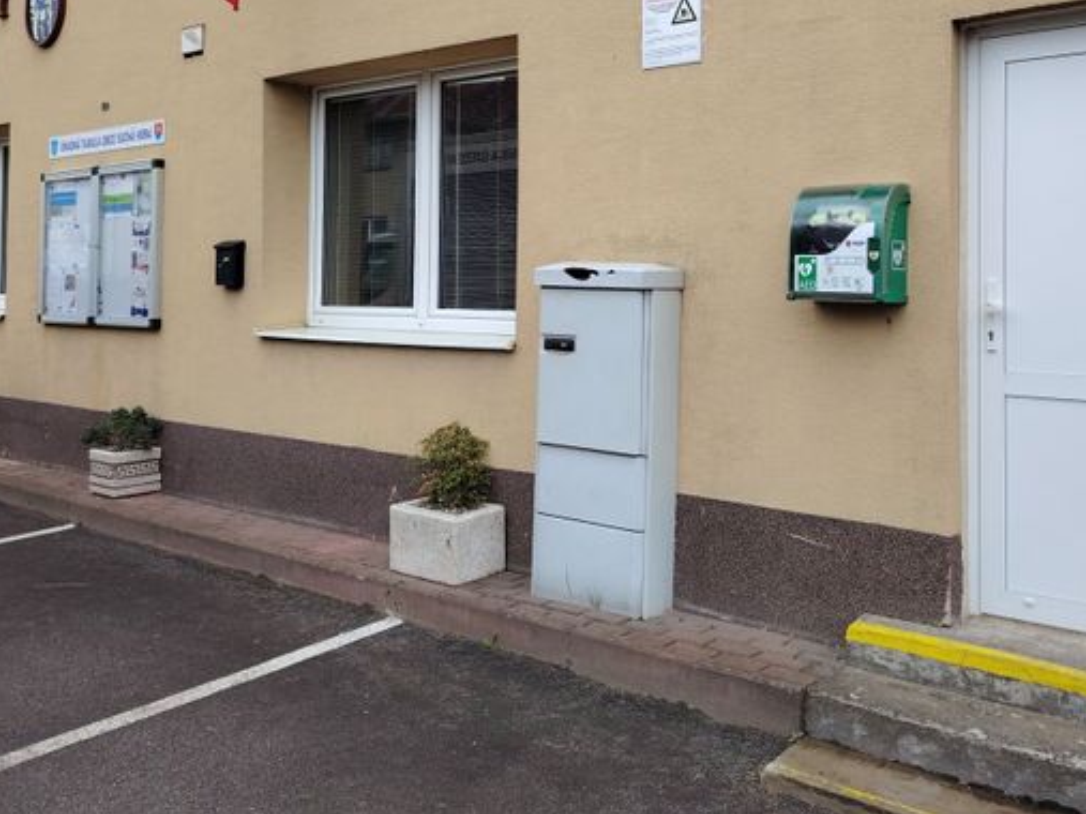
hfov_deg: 51.0
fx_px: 1129
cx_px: 653
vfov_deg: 39.1
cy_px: 266
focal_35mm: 36
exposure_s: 1/146
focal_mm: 5.25
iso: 100
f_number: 1.75
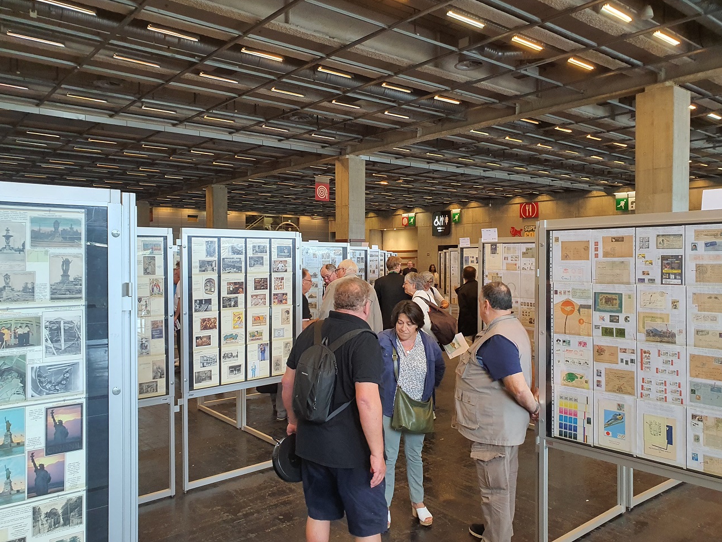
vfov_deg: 51.3
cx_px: 364
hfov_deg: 65.3
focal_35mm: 27
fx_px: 563
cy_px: 261
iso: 320
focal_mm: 4.3
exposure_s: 1/100
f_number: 2.4
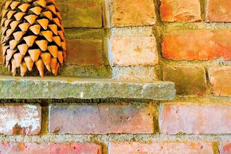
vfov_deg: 17.2
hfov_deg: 26.7
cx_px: 37
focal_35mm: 74
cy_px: -51
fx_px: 475
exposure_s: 1/6
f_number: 8
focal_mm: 24
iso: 3200
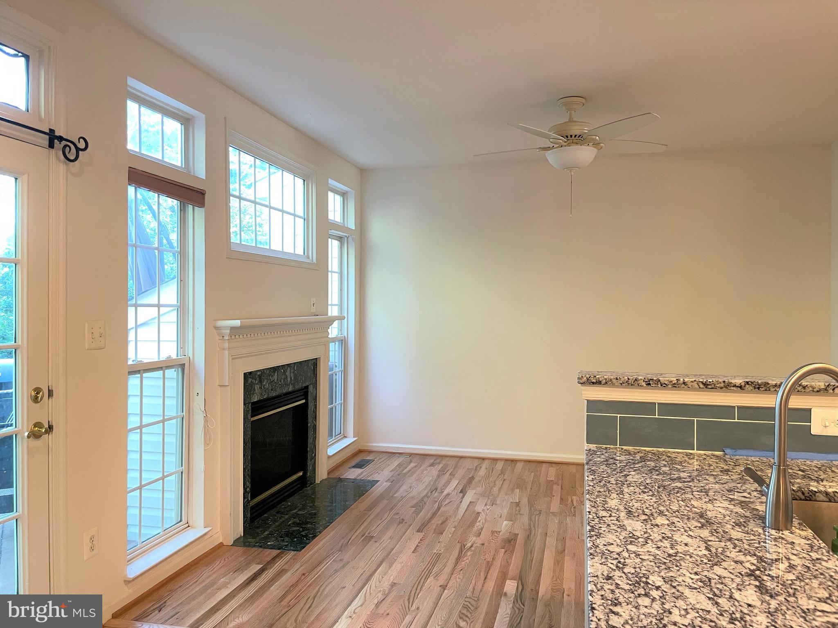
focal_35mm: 26
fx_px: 629
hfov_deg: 67.3
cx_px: 419
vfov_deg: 53.1
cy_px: 314
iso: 125
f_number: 1.6
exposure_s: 1/60
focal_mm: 4.2
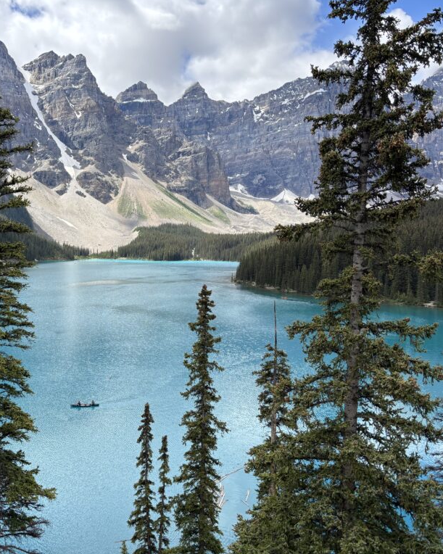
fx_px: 557
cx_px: 125
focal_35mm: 34
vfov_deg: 52.8
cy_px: 276
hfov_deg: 42.4
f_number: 1.6
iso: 50
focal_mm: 5.96
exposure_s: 1/1328
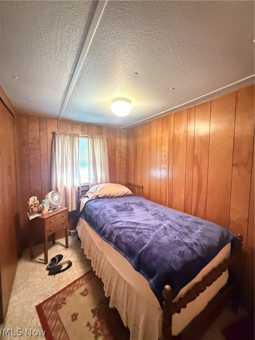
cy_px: 170
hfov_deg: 85.7
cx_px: 128
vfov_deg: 102.1
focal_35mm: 14
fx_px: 138
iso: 2000
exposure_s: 1/30
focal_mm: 2.22
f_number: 2.2
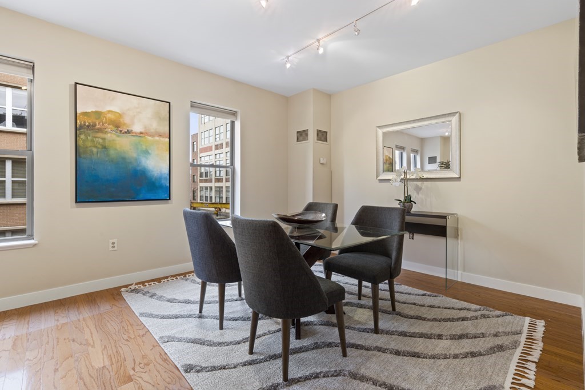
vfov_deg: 73.8
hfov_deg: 96.7
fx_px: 260
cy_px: 195
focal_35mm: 16
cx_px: 292
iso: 320
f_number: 11
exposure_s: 1.6
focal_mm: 16
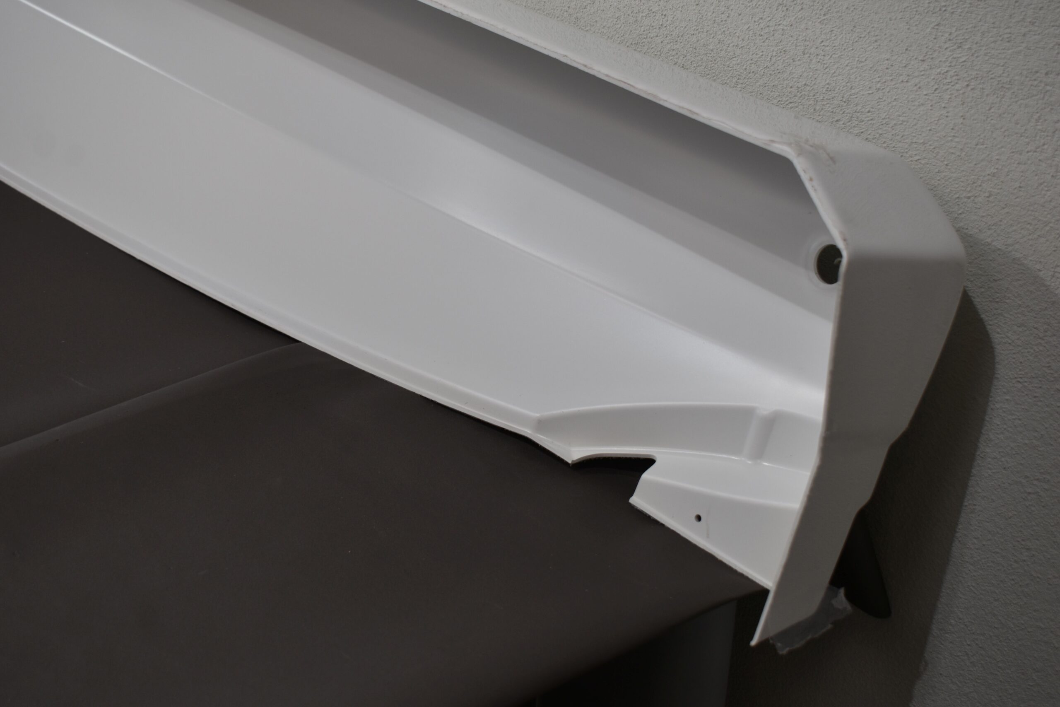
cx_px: 530
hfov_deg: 38.9
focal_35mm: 51
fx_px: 1502
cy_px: 354
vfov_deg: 26.5
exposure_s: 1/125
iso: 220
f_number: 5.6
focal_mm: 34
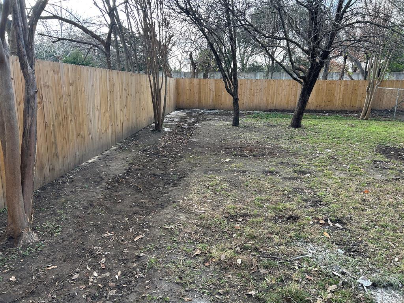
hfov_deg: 67.3
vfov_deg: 53.1
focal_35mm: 26
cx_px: 202
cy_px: 152
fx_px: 303
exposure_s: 1/434
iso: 50
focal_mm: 5.7
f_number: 1.5
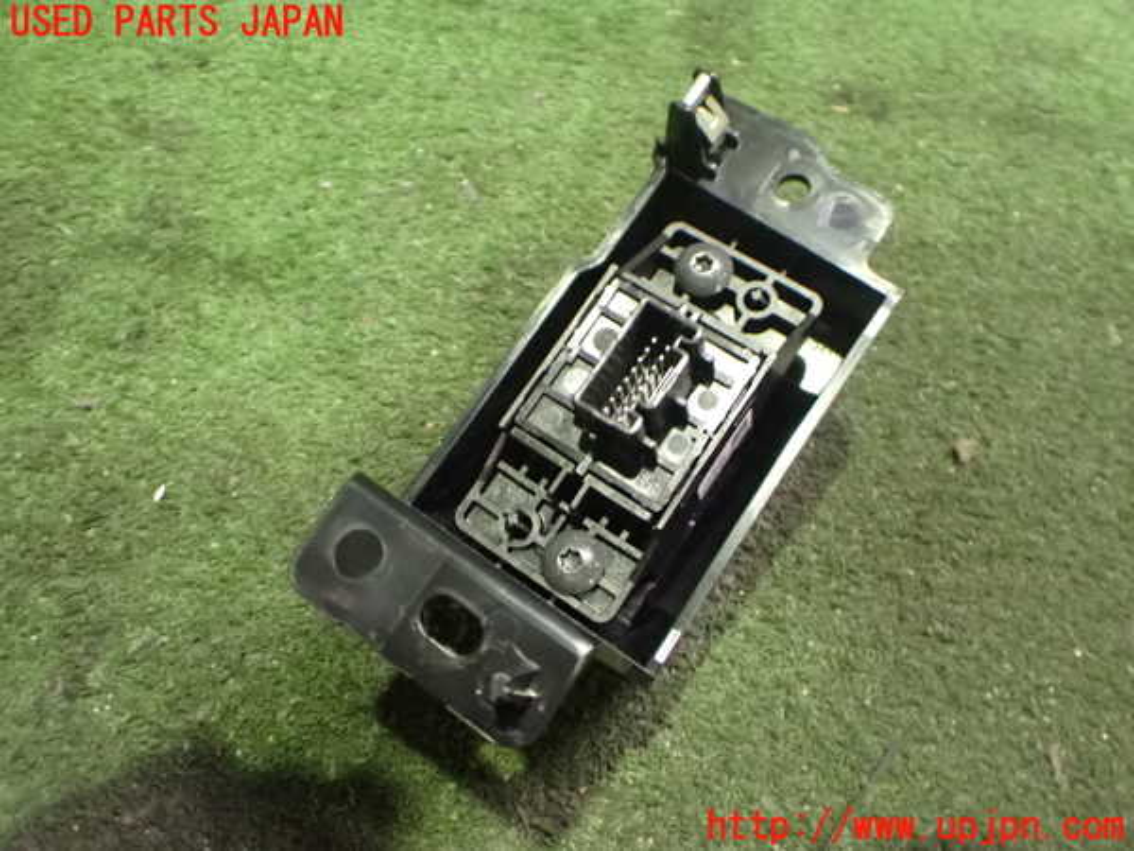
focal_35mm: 30
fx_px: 983
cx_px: 567
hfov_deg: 60.0
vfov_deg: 46.8
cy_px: 426
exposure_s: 1/30
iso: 1600
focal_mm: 5.4
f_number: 2.3
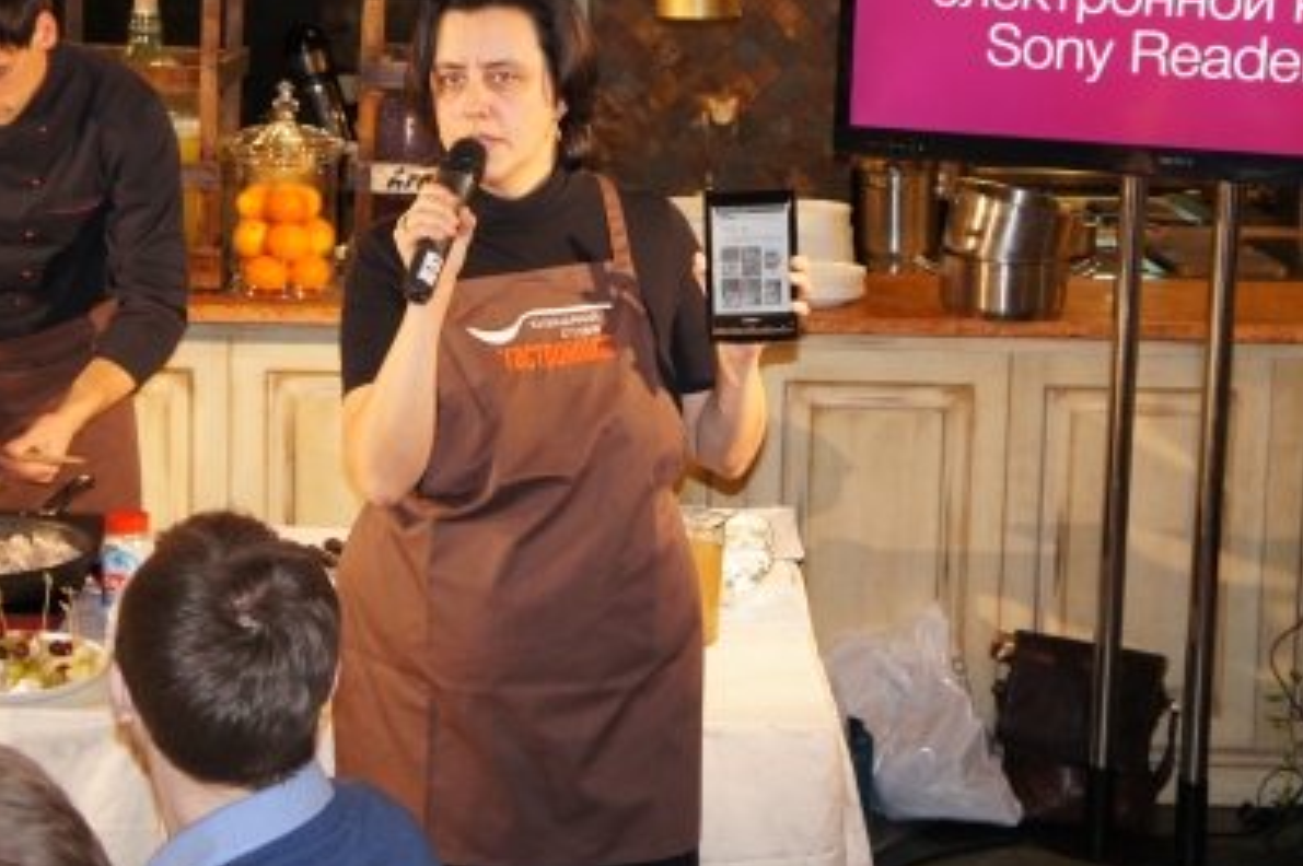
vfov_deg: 19.9
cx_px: 532
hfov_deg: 29.6
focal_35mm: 68
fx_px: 2459
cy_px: 254
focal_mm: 30
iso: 800
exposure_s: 1/60
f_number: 4
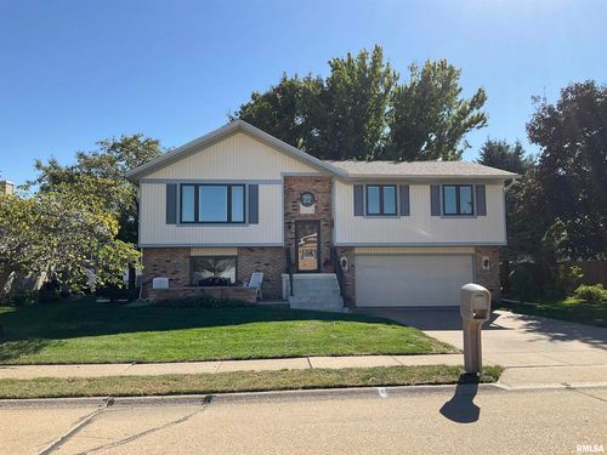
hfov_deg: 61.7
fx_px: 509
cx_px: 304
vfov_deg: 48.2
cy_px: 228
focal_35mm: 29
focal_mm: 3
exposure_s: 1/1675
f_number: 1.8
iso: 16
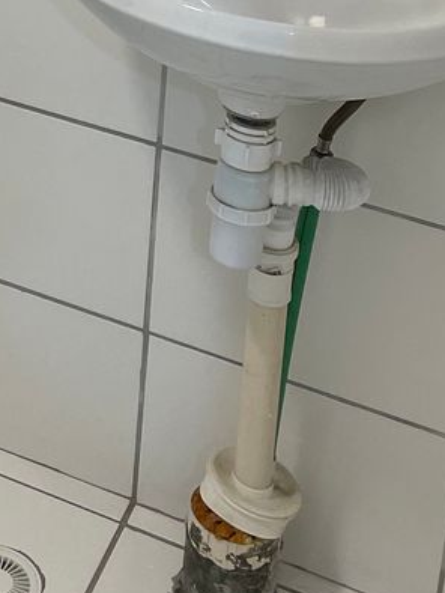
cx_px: -226
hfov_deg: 14.5
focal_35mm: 95
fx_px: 1627
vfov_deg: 18.6
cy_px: -253
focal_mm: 4.2
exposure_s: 1/120
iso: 100
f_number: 1.6
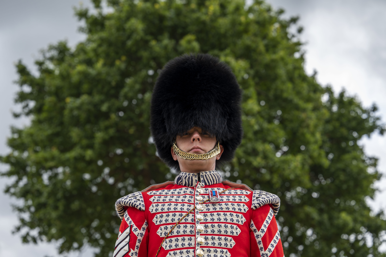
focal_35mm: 70
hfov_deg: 28.9
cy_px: 128
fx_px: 750
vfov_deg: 19.4
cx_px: 193
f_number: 3.5
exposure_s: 1/500
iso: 100
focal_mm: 70
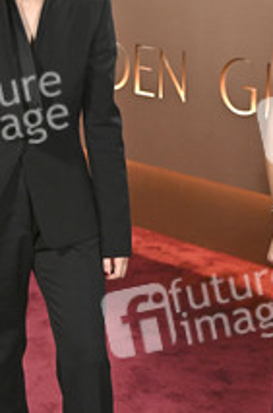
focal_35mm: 94
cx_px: 25
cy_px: 215
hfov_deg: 14.3
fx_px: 1074
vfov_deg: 21.7
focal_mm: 50
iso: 2500
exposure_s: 1/320
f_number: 5.6
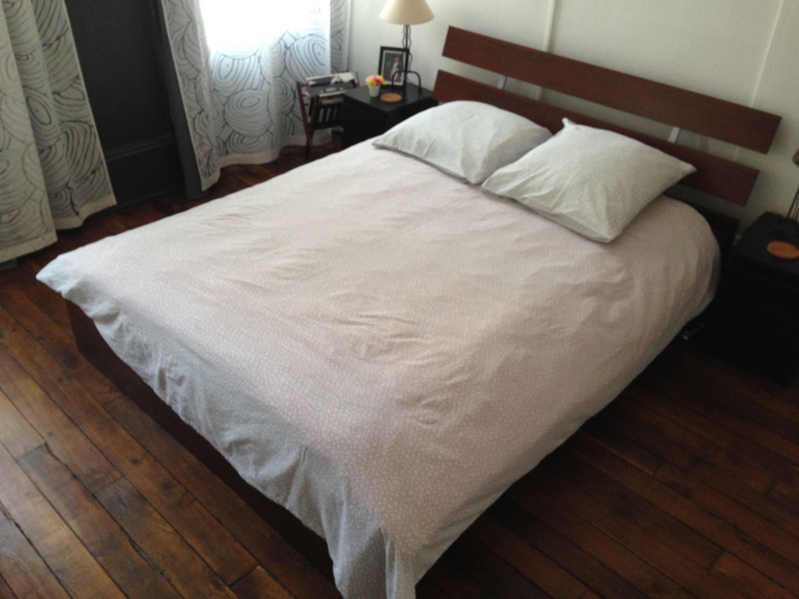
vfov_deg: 42.9
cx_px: 400
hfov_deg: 55.4
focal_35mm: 33
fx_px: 762
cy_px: 300
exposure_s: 1/20
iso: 100
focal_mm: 4.12
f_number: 2.4
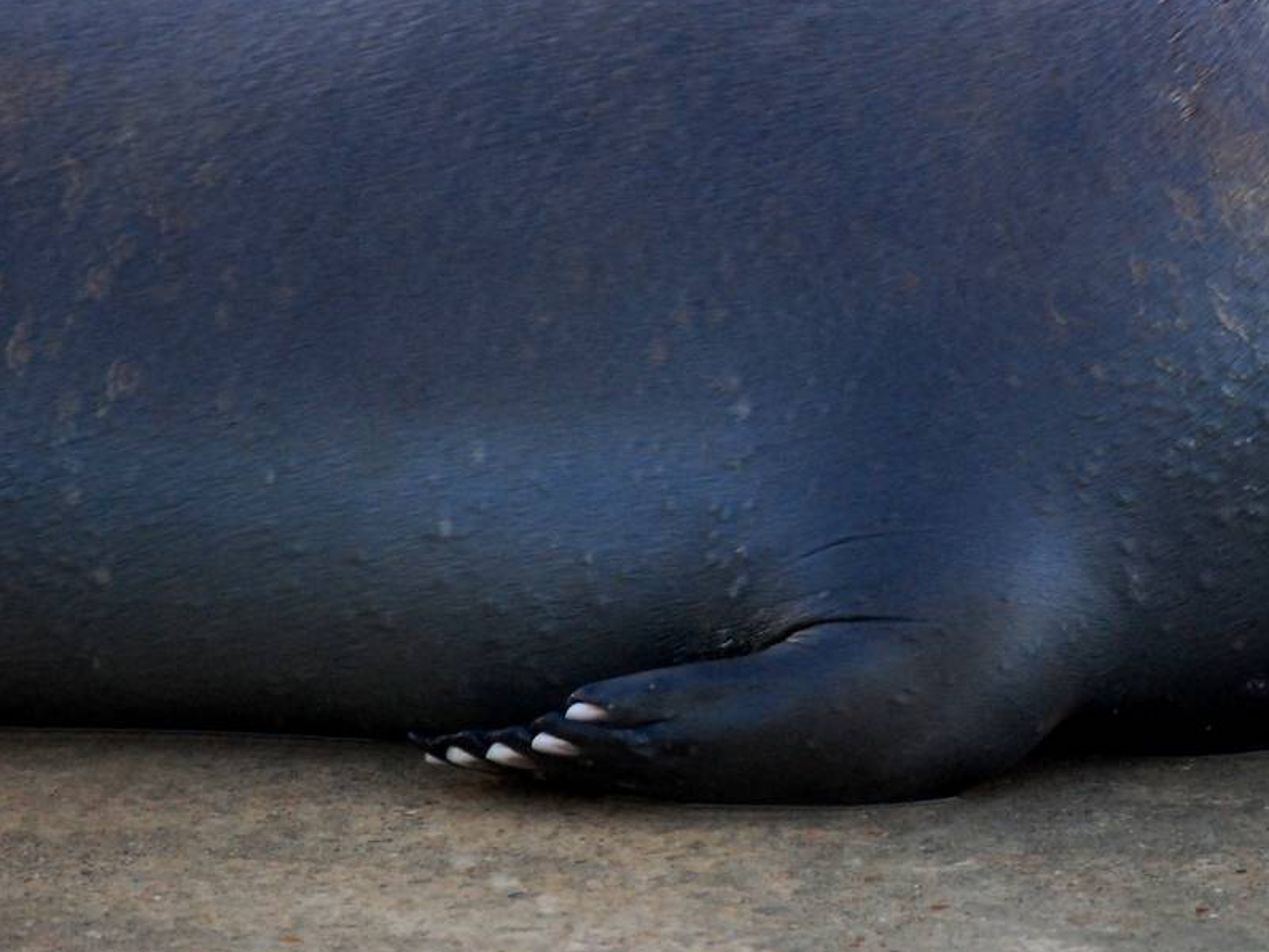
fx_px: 18076
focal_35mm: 493
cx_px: 1170
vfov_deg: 3.0
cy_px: 222
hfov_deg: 4.0
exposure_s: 1/320
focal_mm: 170
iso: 1000
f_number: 4.8
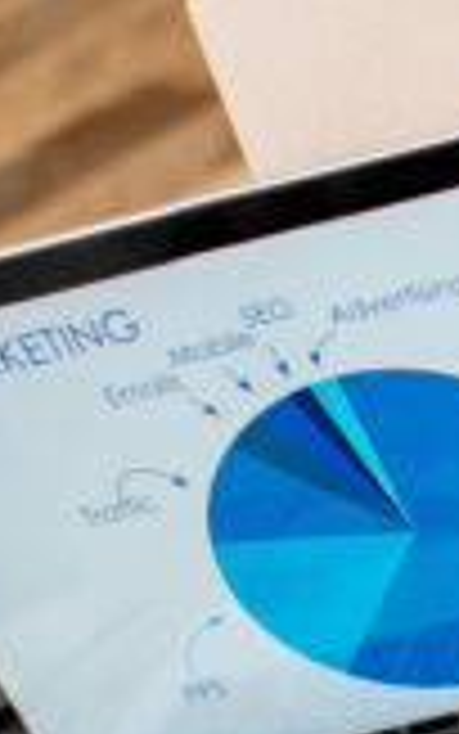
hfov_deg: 5.1
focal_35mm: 224
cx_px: 1966
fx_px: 4479
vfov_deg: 9.3
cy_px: 804
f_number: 2.2
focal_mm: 35
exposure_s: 1/160
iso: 250
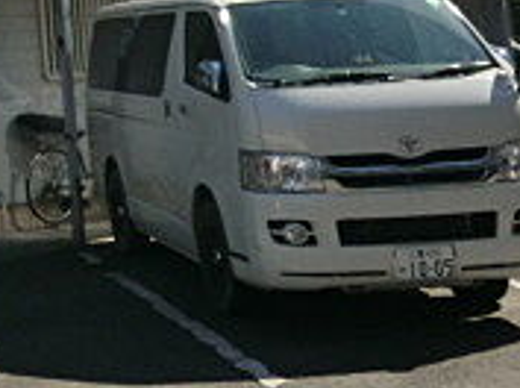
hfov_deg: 20.7
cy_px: -270
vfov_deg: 15.1
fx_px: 1304
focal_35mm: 87
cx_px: -138
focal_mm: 4.3
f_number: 7.5
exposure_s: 1/320
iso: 80
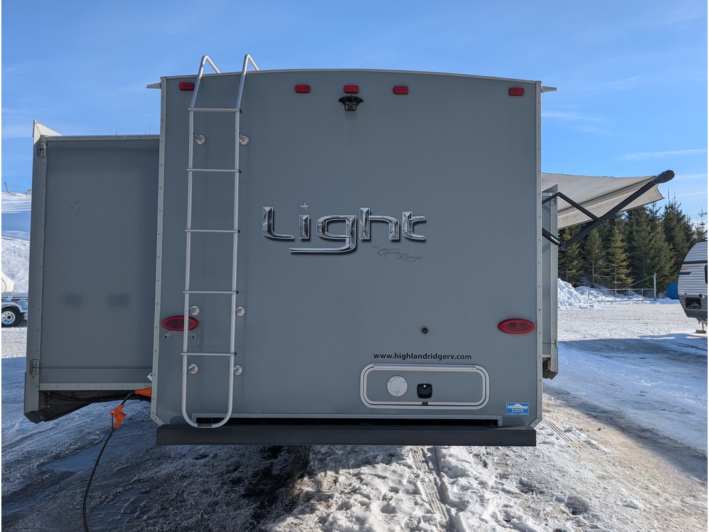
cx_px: 354
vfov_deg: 56.8
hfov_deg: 71.6
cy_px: 266
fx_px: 492
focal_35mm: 24
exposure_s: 1/1159
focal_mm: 6.9
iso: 19
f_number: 1.68
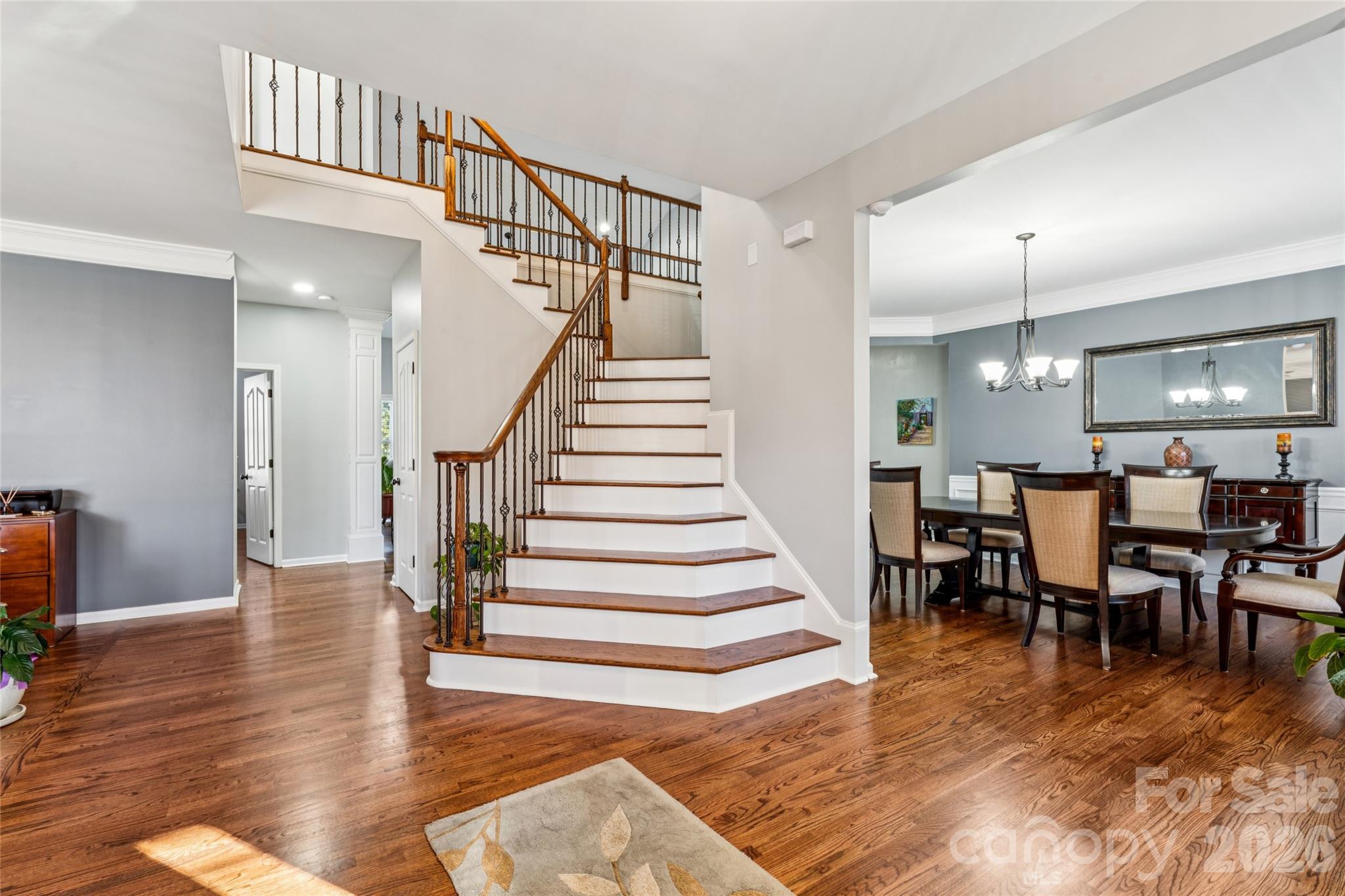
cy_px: 448
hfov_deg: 96.0
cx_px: 672
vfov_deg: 73.1
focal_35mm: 16
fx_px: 605
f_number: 11
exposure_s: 1.3
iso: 100
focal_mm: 16.2
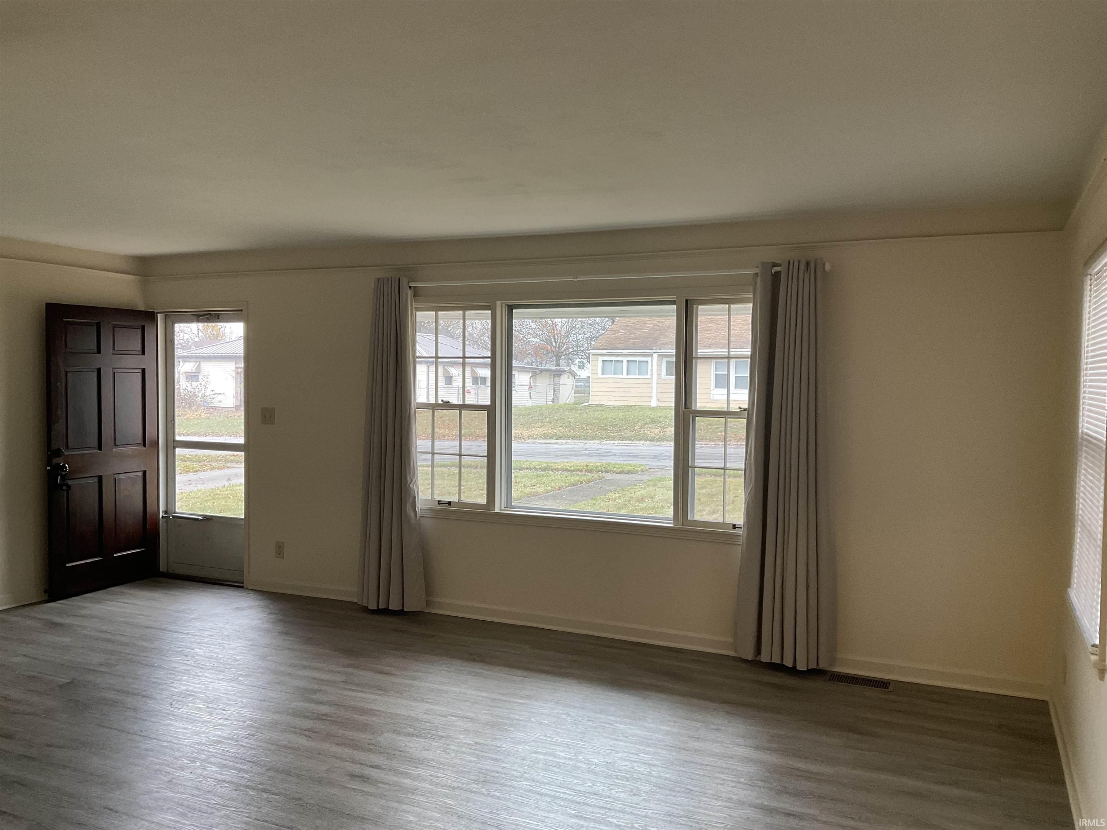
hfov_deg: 61.7
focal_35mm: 29
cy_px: 415
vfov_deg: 48.2
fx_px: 927
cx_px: 554
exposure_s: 1/60
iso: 50
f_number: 1.8
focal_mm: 3
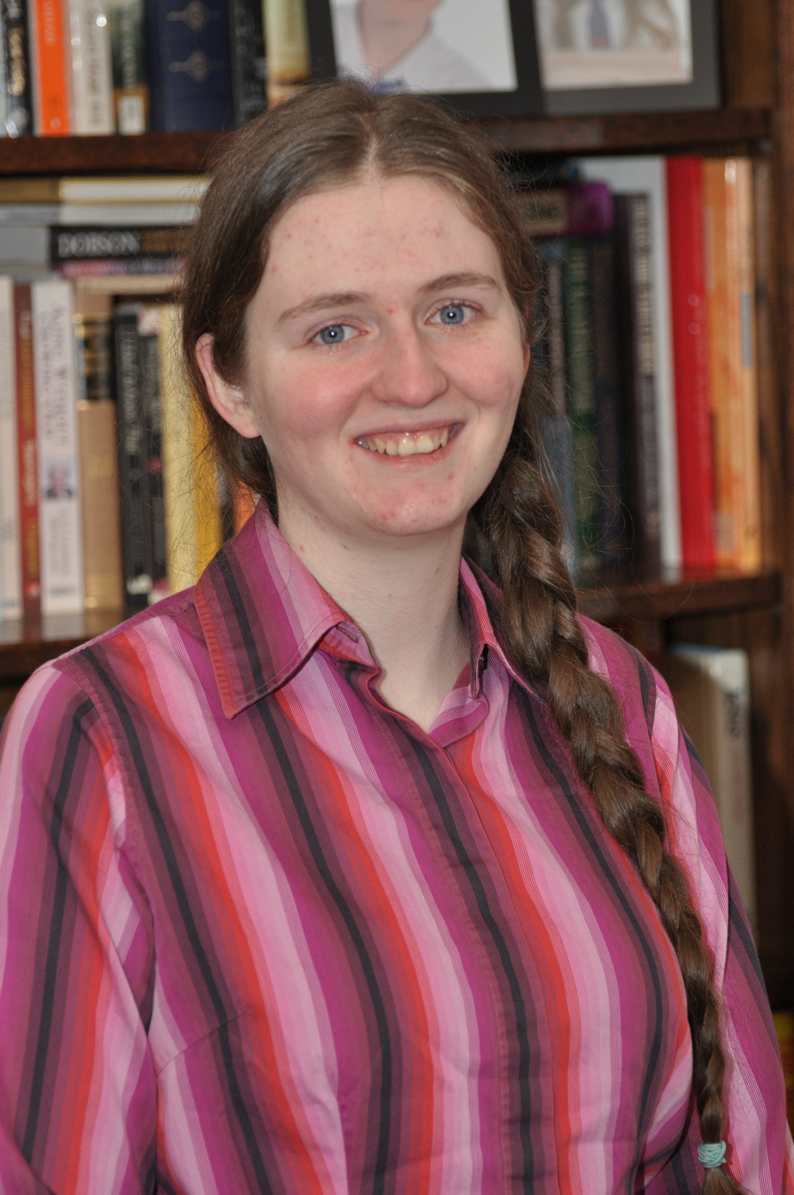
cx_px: 397
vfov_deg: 13.4
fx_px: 5074
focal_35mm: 153
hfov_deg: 8.9
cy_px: 598
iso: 800
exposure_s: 1/60
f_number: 4.5
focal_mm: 102
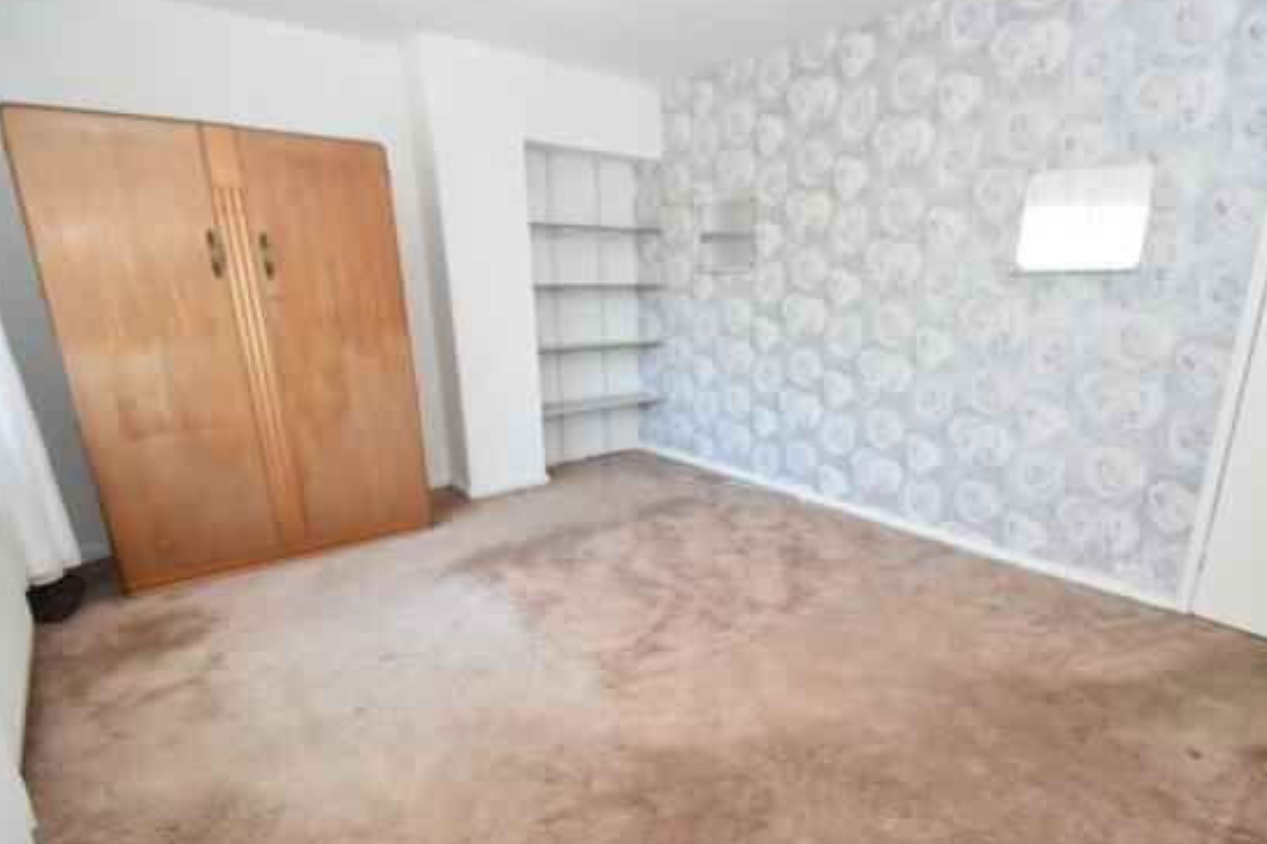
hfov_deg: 89.6
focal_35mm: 18
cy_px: 472
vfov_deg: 67.2
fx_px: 633
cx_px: 711
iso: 800
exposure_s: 1/100
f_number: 5
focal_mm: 10
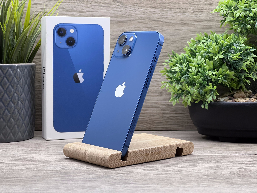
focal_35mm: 77
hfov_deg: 25.3
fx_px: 572
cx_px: 128
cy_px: 96
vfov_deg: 19.1
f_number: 2.8
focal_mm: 9
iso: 80
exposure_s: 1/100
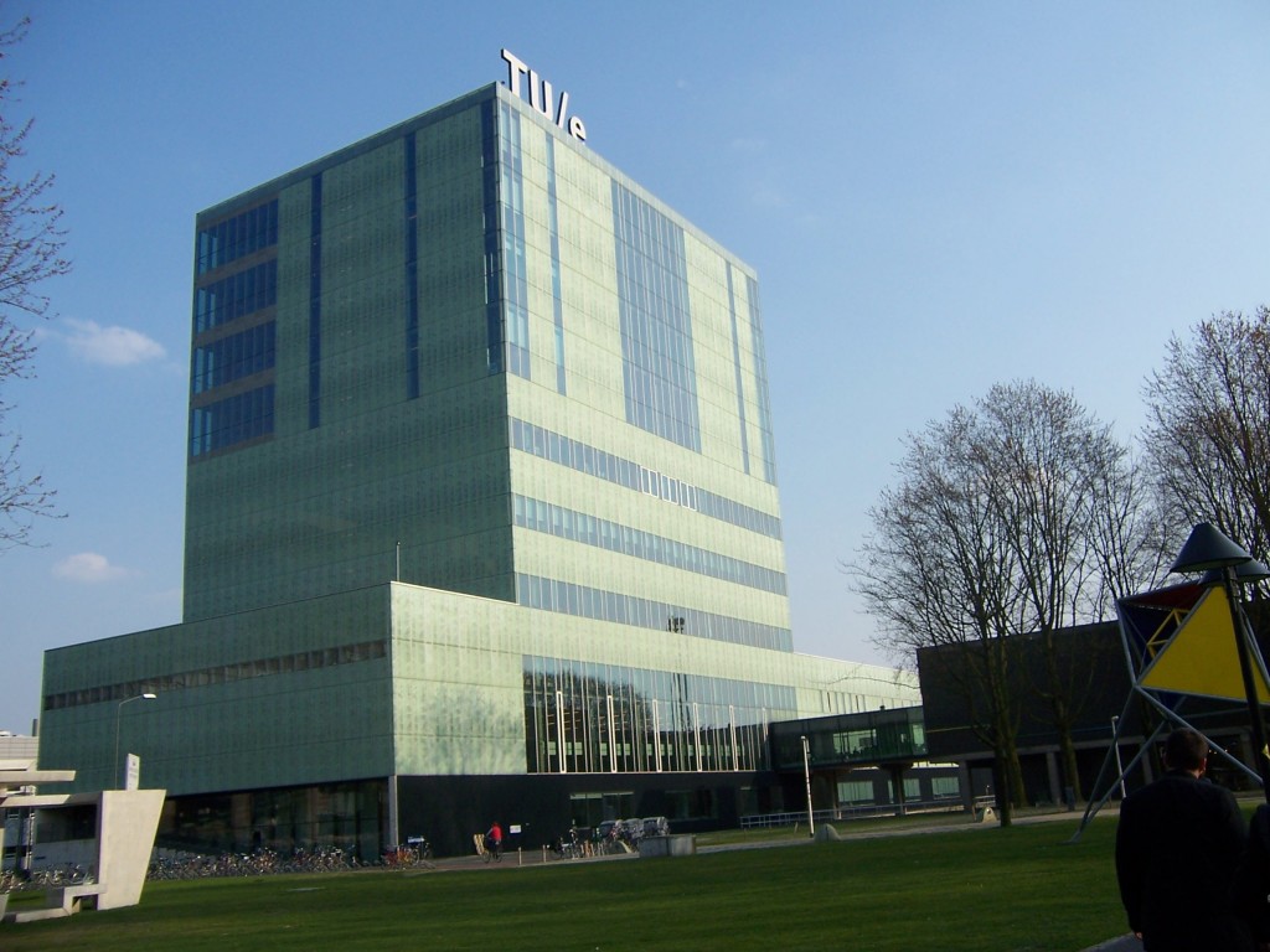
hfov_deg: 55.4
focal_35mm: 33
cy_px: 476
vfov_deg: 42.9
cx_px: 635
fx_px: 1211
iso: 80
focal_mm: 5.5
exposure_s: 1/750
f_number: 3.4
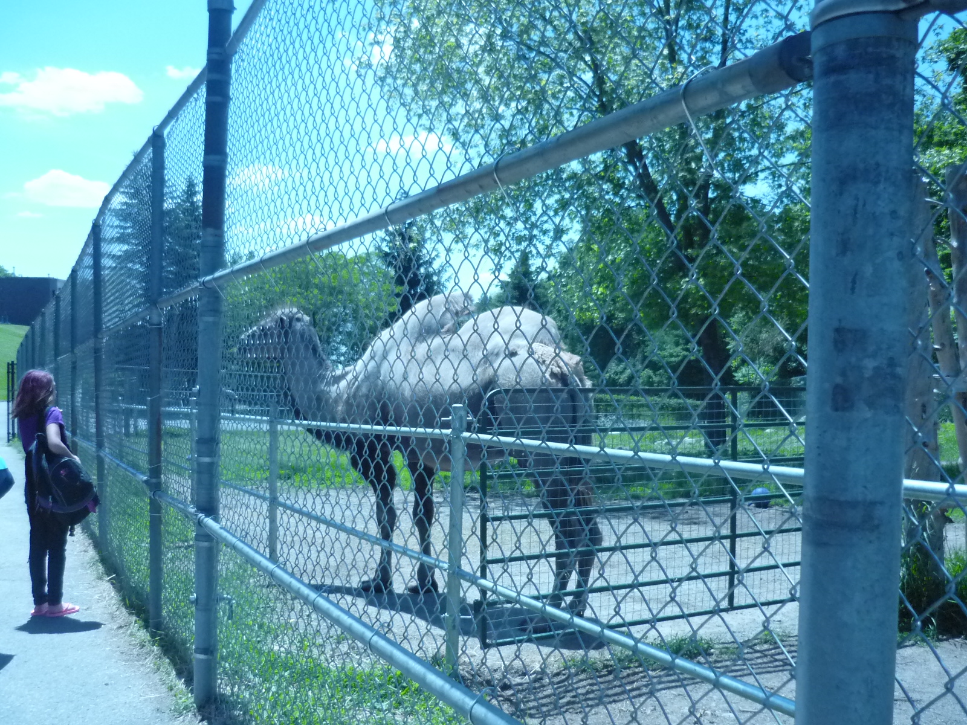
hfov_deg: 55.4
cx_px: 484
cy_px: 362
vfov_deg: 42.9
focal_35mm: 33
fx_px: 922
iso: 400
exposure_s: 1/500
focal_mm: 5.5
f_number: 8
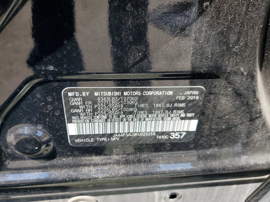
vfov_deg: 53.1
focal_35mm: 26
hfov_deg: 67.3
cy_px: 101
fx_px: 203
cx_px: 135
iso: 50
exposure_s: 1/370
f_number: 1.5
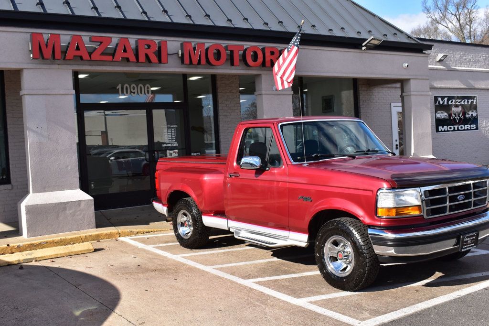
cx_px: 244
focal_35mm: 40
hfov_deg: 47.9
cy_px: 163
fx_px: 550
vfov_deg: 33.0
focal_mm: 27
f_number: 11
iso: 400
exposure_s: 1/400
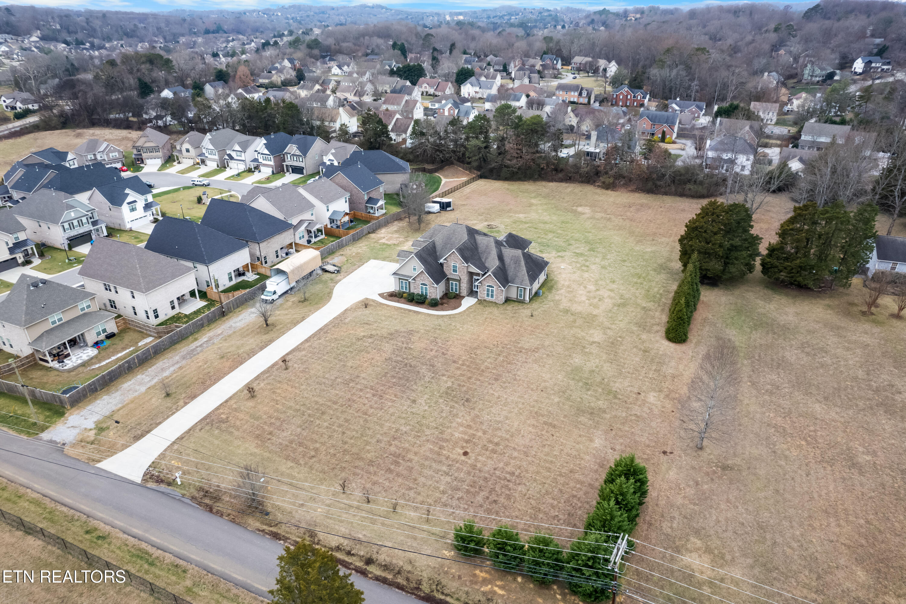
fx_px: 553
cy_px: 302
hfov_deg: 78.6
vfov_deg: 57.2
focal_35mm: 22
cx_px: 453
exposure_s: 1/25
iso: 100
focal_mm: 8.38
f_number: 2.8
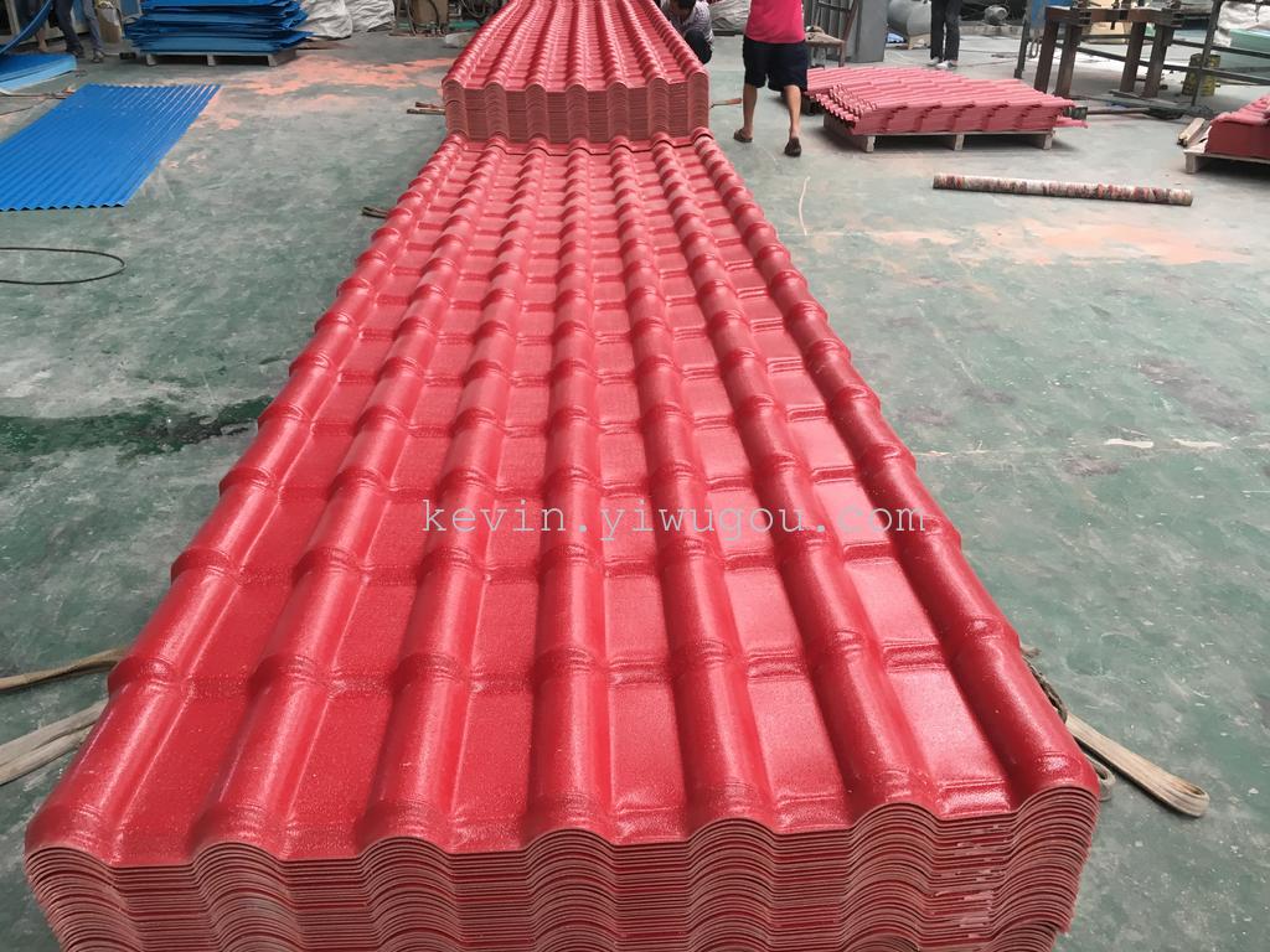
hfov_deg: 61.7
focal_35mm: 29
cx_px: 635
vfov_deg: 48.2
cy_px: 476
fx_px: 1064
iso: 64
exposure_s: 1/33
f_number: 2.2
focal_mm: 4.15
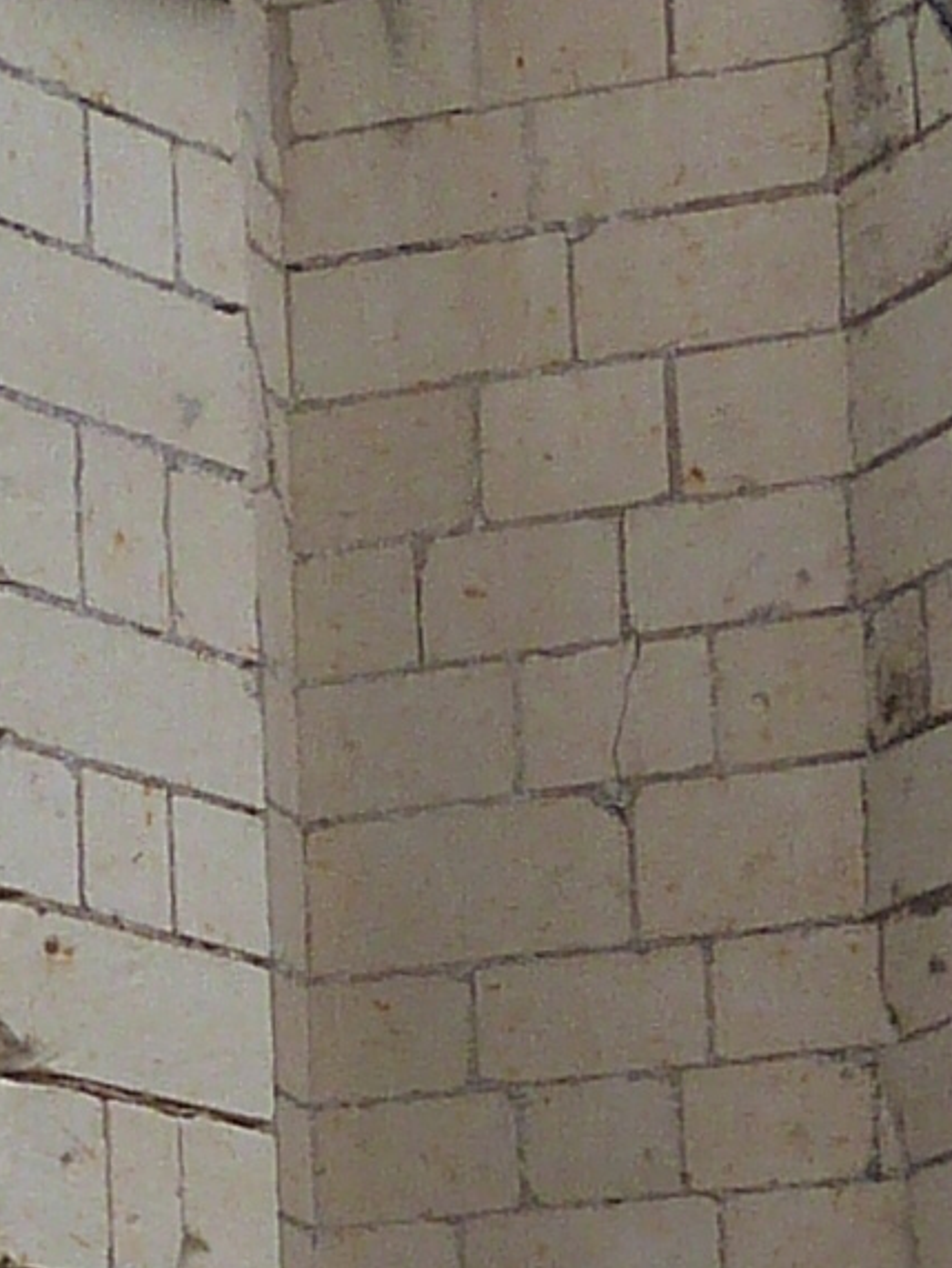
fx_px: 6410
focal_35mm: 175
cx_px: -371
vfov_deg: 11.2
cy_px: 1184
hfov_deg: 8.3
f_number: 5
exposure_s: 1/200
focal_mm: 4.5
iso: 100
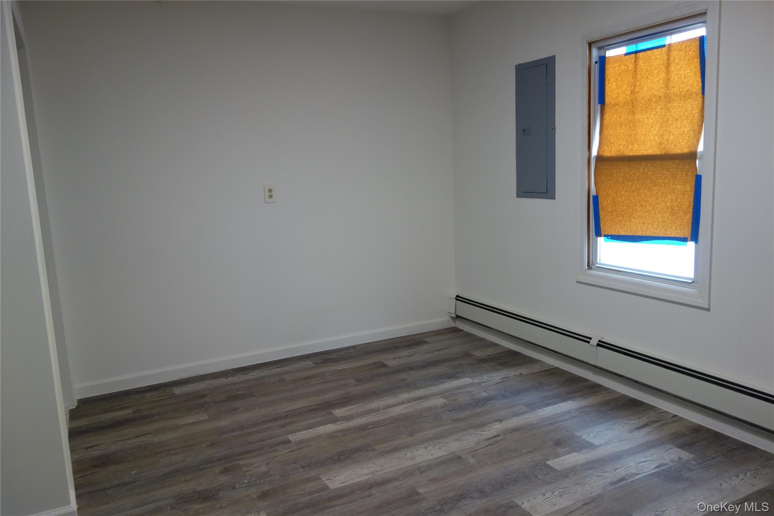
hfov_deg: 65.5
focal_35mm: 28
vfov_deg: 46.4
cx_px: 387
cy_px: 258
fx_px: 602
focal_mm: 10.4
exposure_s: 1/40
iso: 125
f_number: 1.8
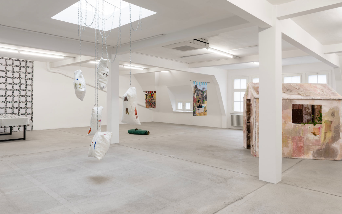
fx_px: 242
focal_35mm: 26
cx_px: 164
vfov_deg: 47.6
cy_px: 108
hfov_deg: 70.4
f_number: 10
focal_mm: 24
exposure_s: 1/4
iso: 100
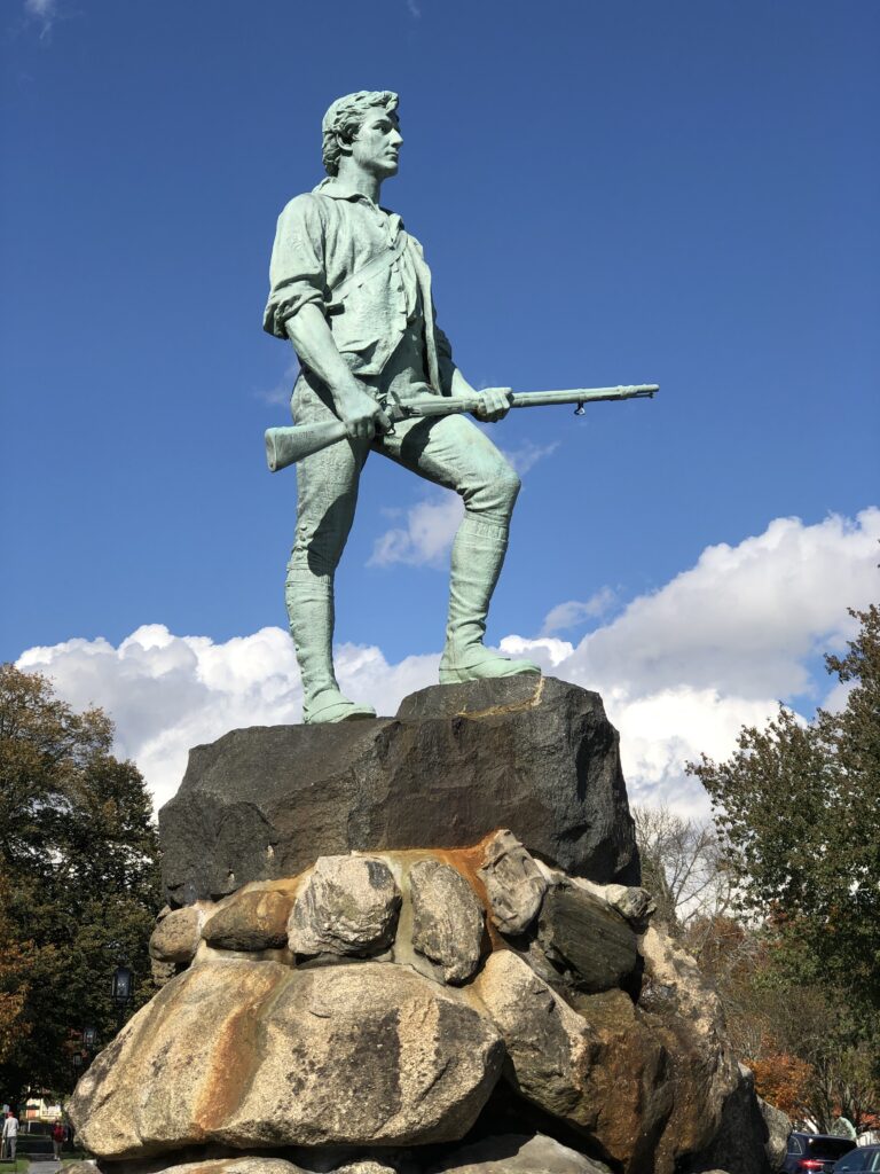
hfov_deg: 25.7
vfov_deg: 33.8
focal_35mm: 57
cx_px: 440
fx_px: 1932
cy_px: 587
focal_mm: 6.6
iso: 20
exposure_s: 1/1080
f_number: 2.8
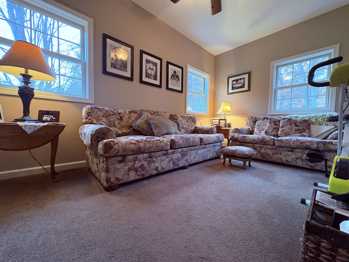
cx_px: 174
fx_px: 141
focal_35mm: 14
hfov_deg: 102.1
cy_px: 131
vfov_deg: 85.7
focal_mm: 2.22
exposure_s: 1/60
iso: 500
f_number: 2.2
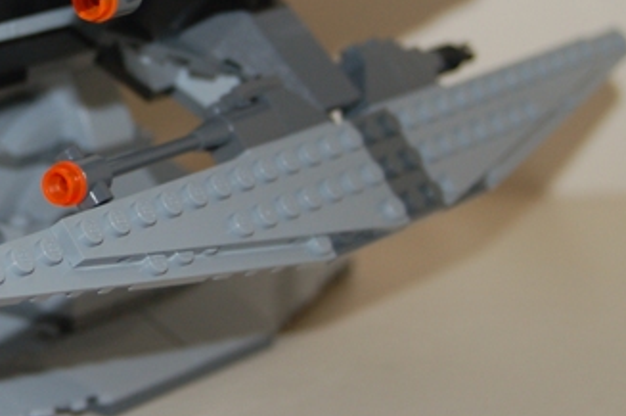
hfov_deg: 13.3
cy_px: 46
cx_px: -13
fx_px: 2639
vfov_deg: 9.0
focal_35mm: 152
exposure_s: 1/60
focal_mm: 44
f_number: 4.5
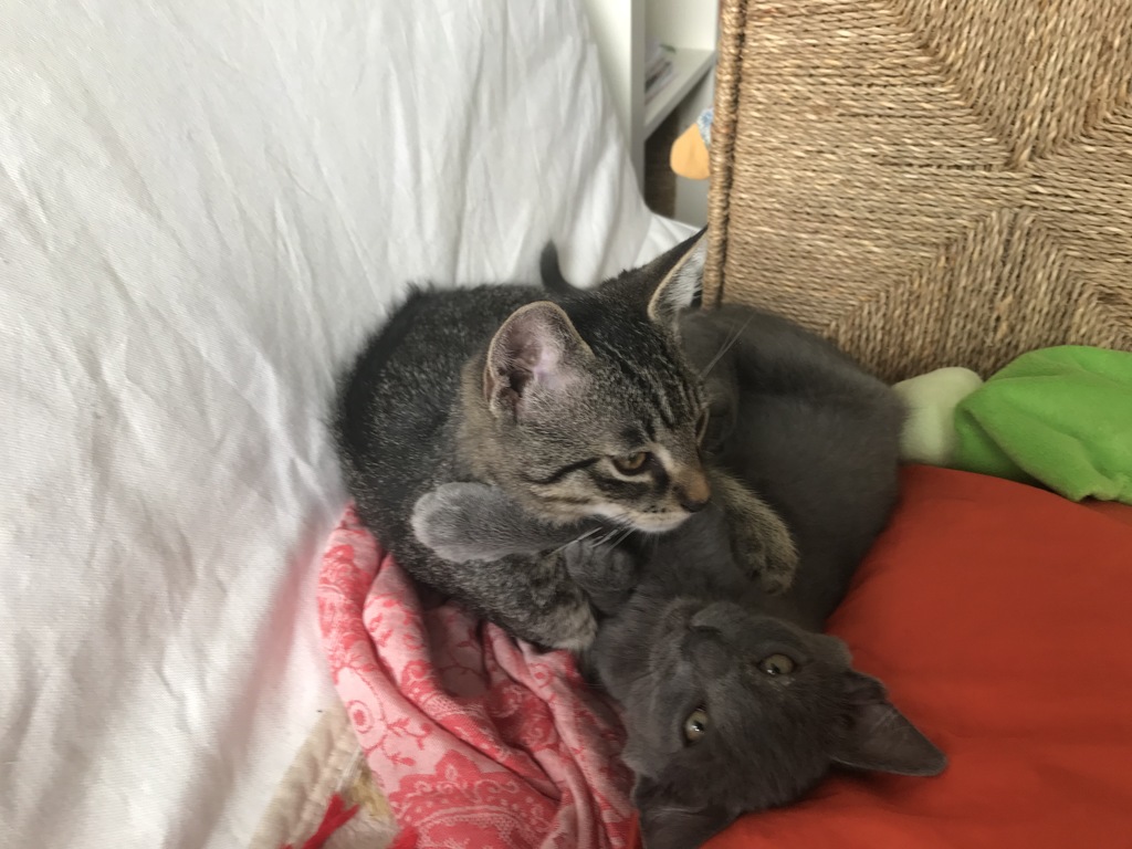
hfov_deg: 63.4
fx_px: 916
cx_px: 566
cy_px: 424
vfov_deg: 49.7
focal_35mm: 28
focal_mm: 3.99
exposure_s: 1/50
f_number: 1.8
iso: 32
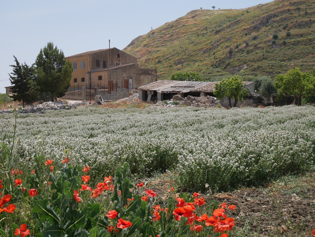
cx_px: 158
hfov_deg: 30.3
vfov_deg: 22.9
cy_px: 118
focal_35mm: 64
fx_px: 583
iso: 200
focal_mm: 32
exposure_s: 1/250
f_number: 11
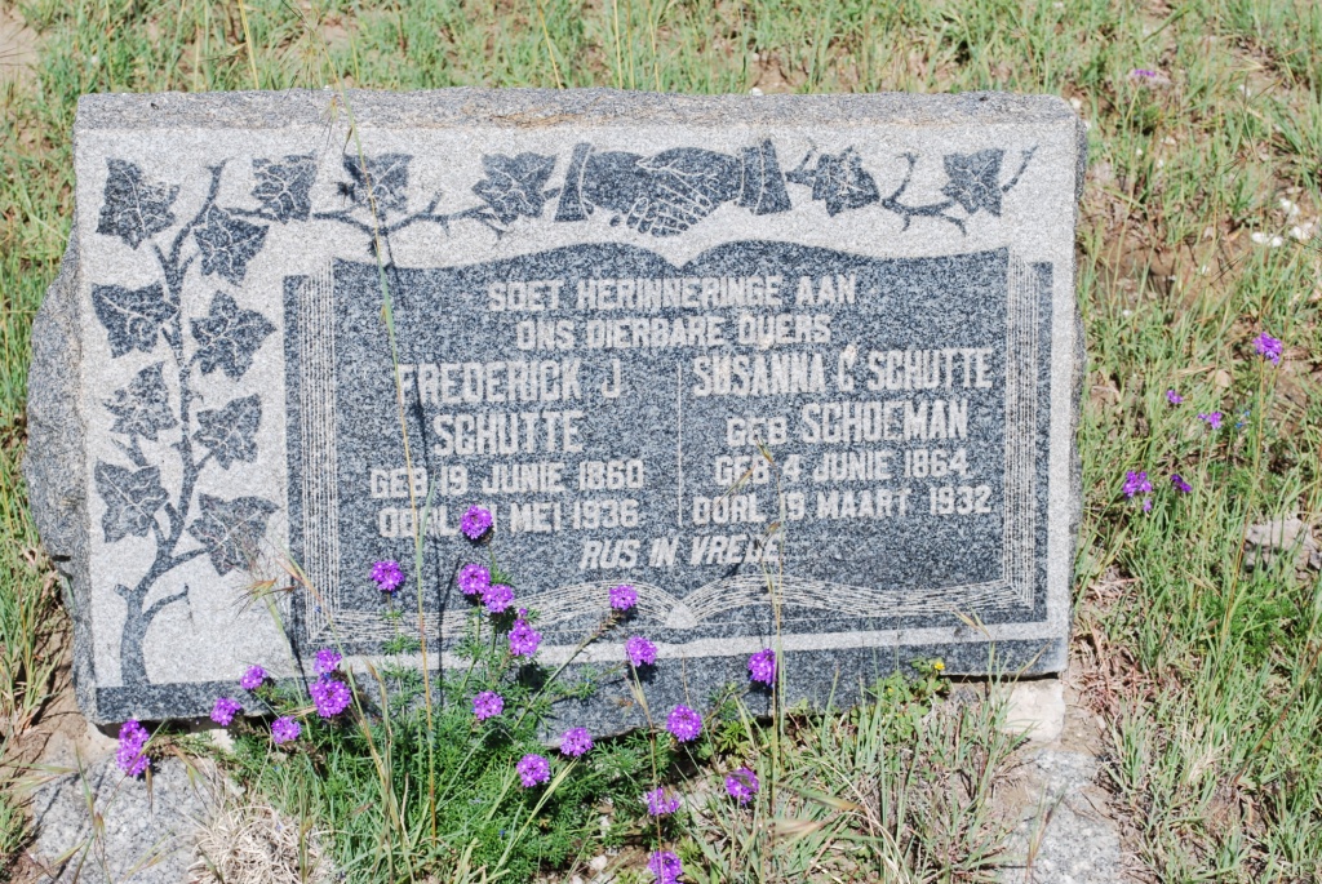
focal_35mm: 69
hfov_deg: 29.2
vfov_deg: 19.8
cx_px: 661
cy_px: 442
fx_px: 2536
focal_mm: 46
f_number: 8
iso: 100
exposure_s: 1/250
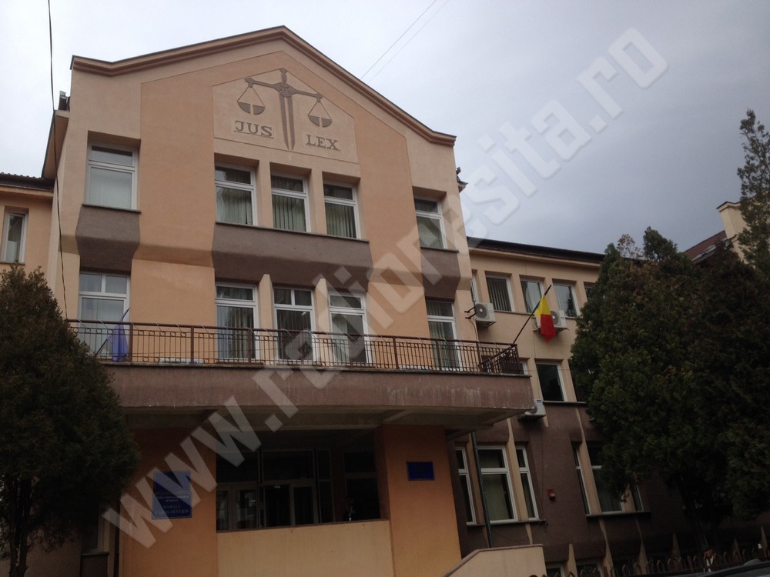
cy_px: 288
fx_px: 779
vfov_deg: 40.7
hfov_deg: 52.6
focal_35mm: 35
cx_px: 385
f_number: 2.4
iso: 50
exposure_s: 1/546
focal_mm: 4.28
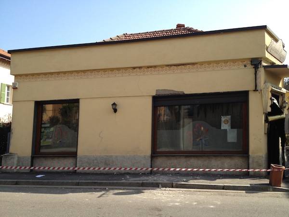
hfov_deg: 52.6
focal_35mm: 35
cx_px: 144
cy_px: 108
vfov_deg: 40.7
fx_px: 292
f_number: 2.4
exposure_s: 1/951
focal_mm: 4.28
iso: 64
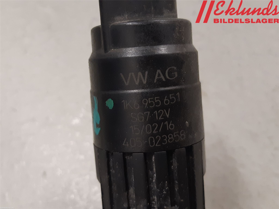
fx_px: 210
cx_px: 140
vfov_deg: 53.1
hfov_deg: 67.3
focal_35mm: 26
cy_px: 104
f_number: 1.7
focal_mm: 3.93
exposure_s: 1/50
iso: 160
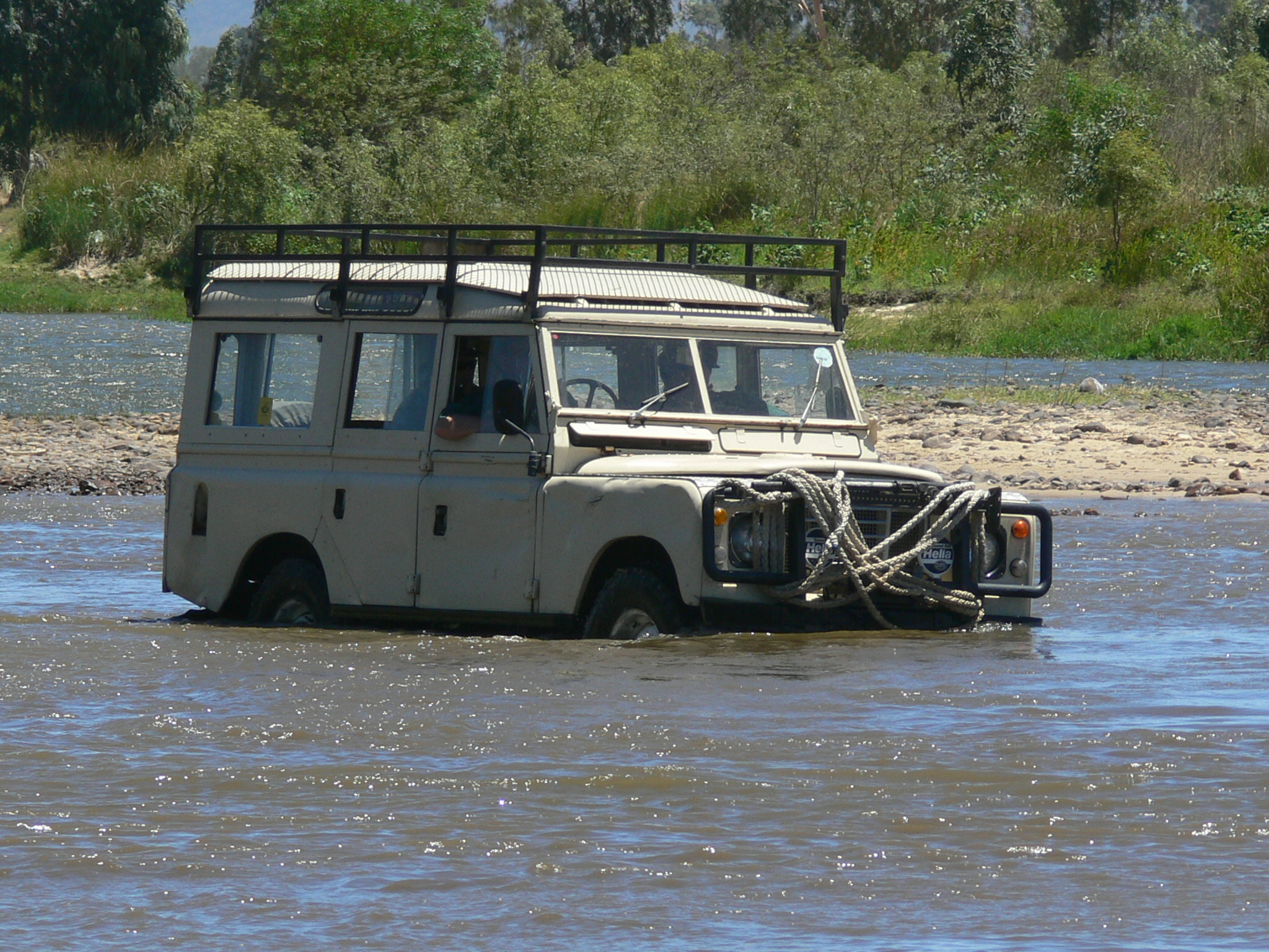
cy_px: 476
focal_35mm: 388
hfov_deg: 5.1
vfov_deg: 3.8
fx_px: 14224
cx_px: 634
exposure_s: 1/320
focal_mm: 51.6
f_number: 5.6
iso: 80
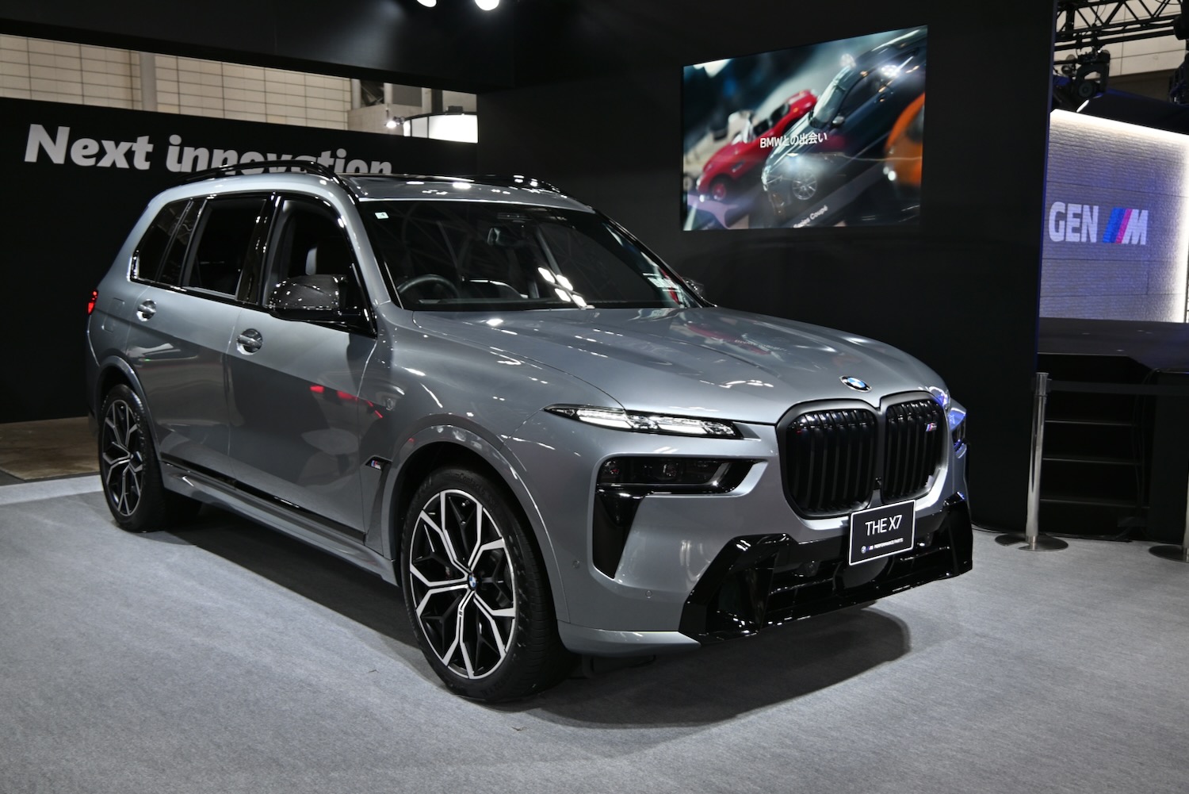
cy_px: 397
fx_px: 892
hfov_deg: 67.4
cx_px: 594
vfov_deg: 48.0
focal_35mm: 27
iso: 100
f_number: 3.5
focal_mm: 18
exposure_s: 1/30
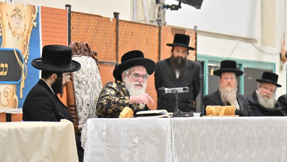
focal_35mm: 189
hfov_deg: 11.4
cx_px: 144
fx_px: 1438
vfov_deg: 6.4
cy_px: 80
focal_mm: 120
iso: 1000
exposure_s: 1/160
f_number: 4
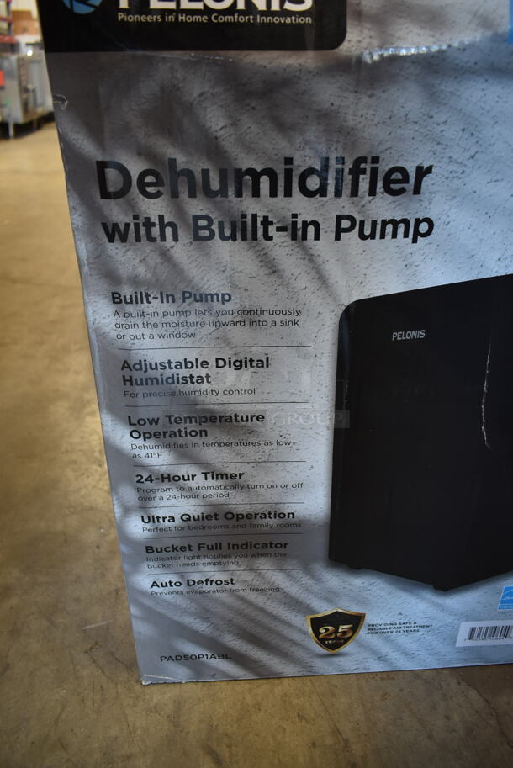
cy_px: 384
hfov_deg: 48.0
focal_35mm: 27
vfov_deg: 67.3
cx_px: 256
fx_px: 576
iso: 450
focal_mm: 18
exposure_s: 1/30
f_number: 3.5
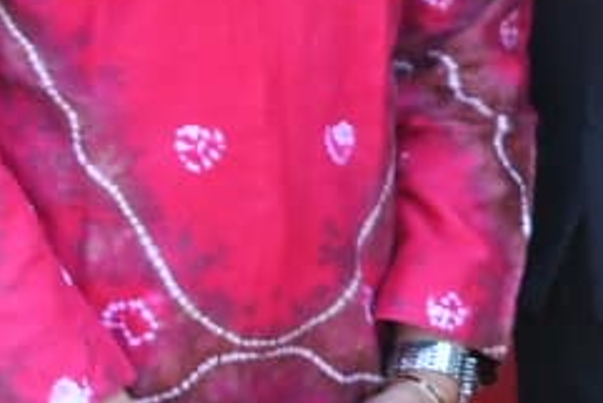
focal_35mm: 188
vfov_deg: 7.3
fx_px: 3151
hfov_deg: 9.9
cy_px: -85
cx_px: 1304
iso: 800
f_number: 5.6
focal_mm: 19
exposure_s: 1/320
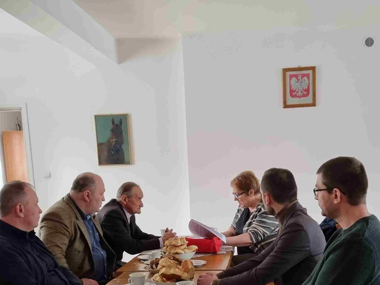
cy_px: 285
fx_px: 571
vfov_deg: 26.5
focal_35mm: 52
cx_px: 209
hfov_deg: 36.8
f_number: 1.8
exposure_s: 1/50
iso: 400
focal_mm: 5.4
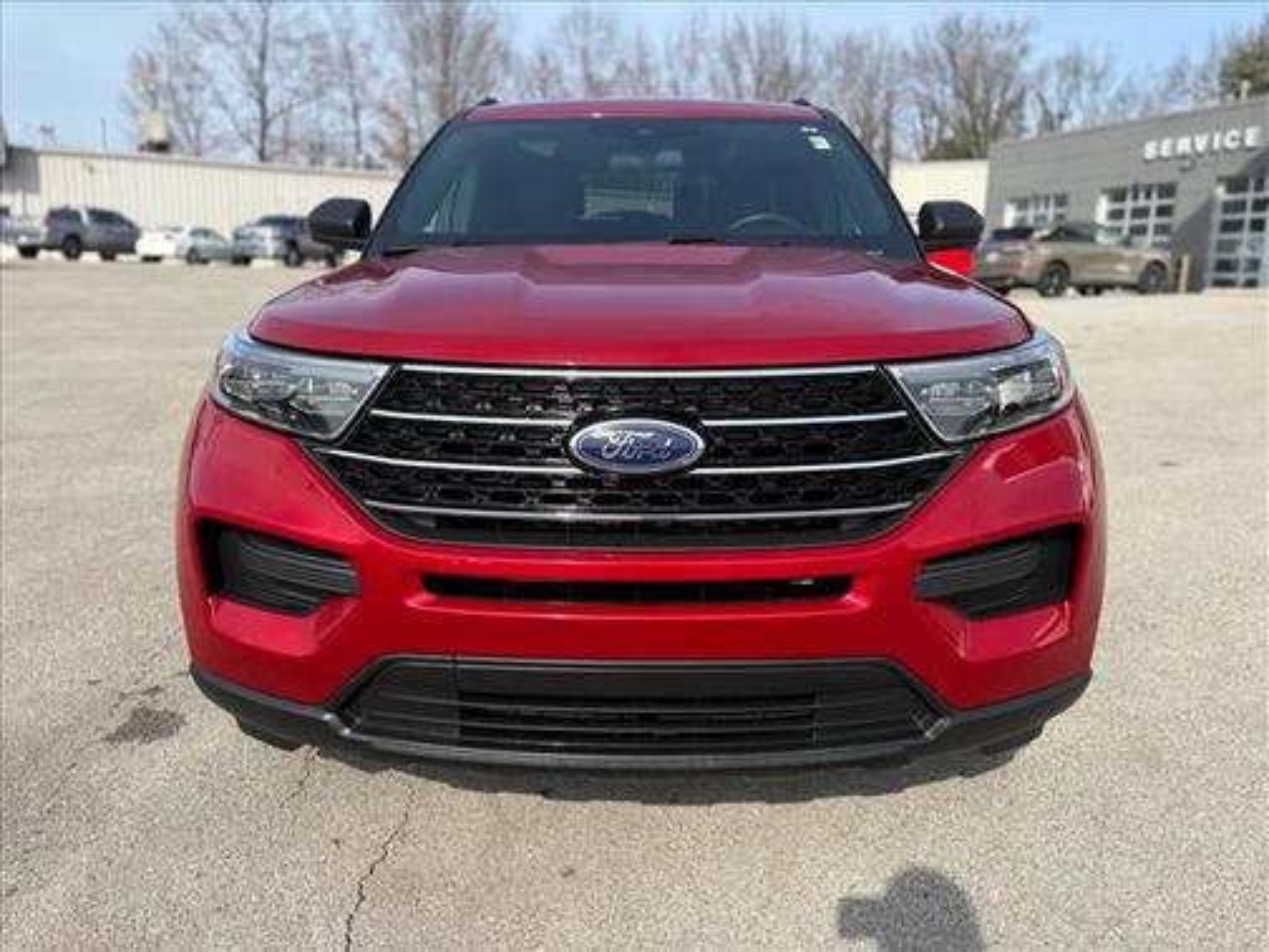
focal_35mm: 26
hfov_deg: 67.3
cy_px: 476
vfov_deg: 53.1
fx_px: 953
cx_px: 634
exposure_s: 1/2075
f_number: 1.6
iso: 50
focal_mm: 5.96
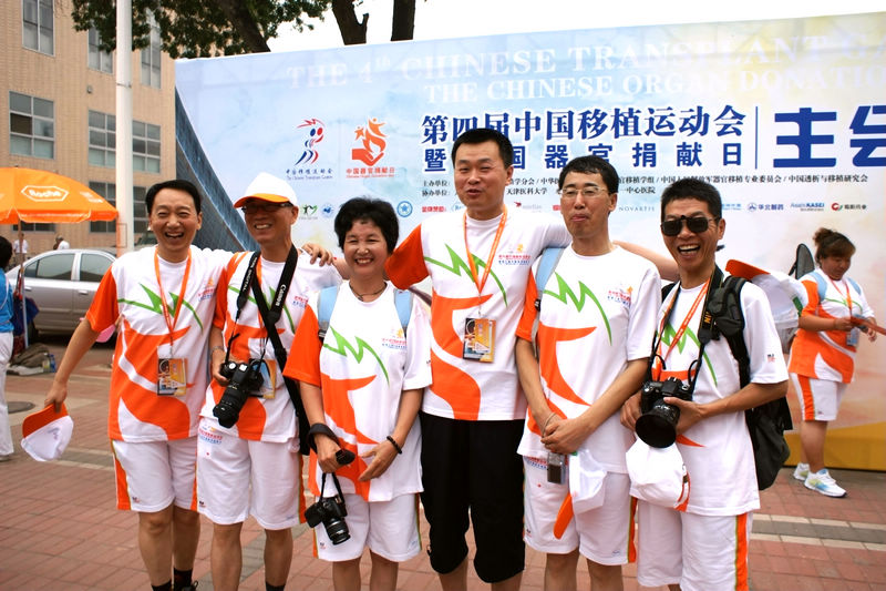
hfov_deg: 61.9
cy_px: 296
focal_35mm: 30
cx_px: 443
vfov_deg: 43.6
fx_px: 738
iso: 200
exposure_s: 1/1000
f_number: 4.5
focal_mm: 20
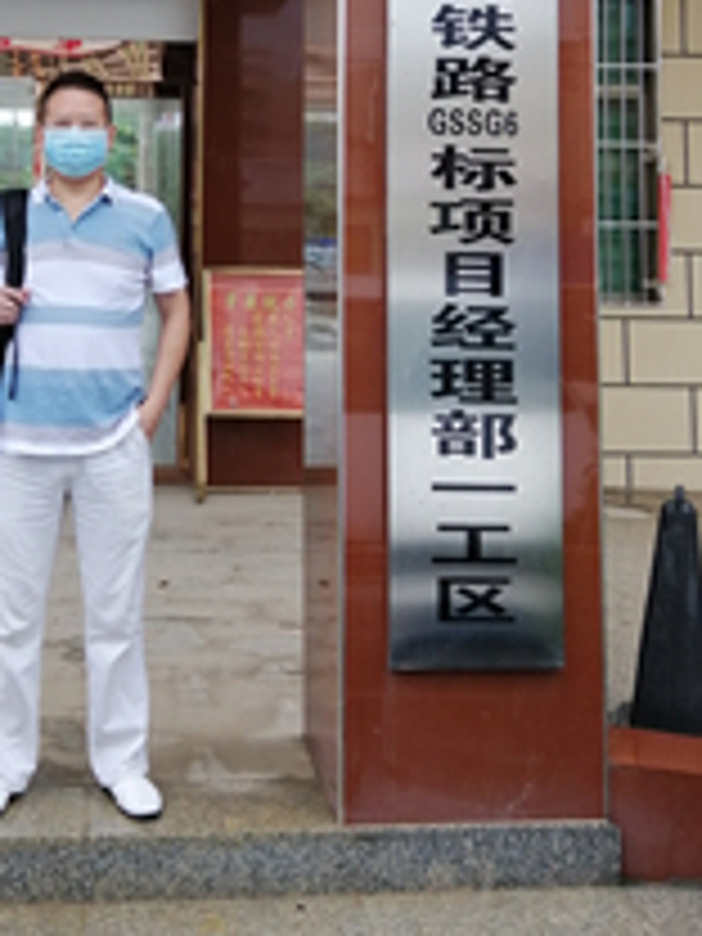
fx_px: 1352
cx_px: 202
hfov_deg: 28.8
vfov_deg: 36.5
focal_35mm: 50
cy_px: 153
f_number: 1.8
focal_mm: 3.6
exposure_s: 1/266
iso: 50
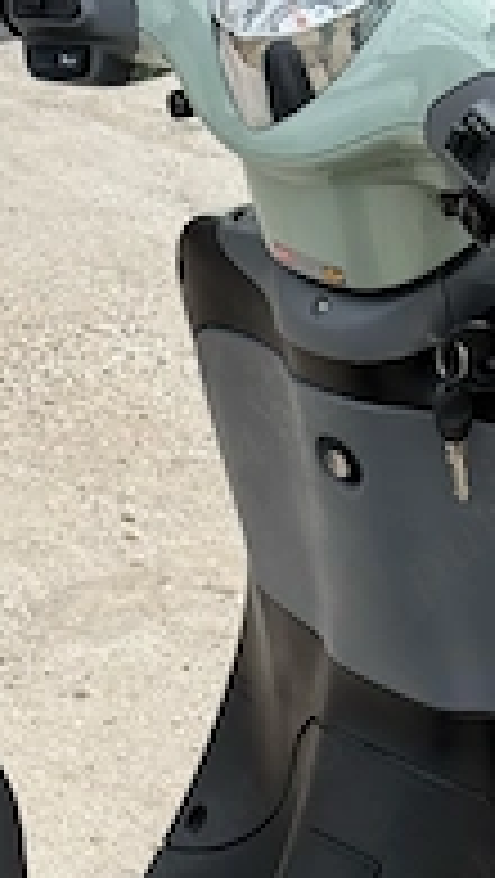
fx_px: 2491
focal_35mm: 107
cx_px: 288
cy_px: 892
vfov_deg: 19.4
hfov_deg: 11.3
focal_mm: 6.76
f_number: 1.78
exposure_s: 1/1931
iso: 64
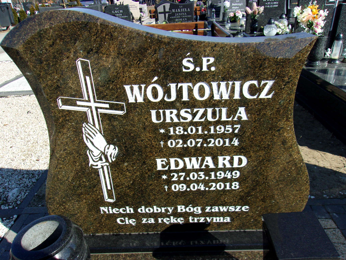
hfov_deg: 65.3
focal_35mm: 27
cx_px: 173
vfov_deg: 51.4
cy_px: 130
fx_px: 270
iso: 80
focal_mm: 4.9
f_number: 10.4
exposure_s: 1/75
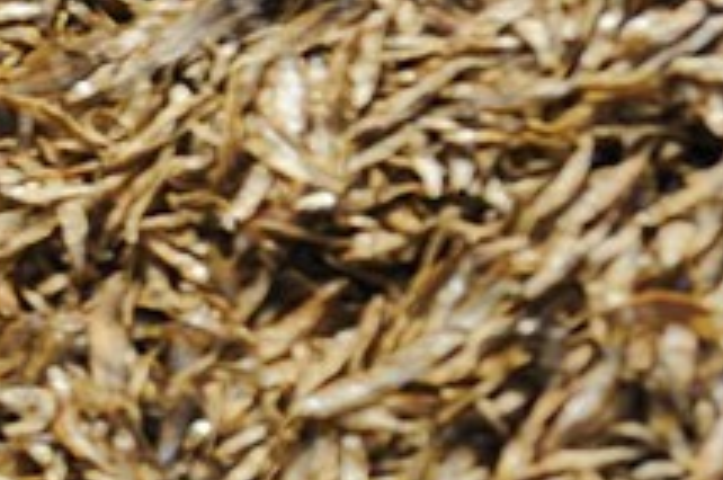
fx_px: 4652
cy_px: -220
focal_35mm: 232
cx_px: -1872
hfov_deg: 7.2
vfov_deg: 5.8
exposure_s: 1/100
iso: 800
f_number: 4.5
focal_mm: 31
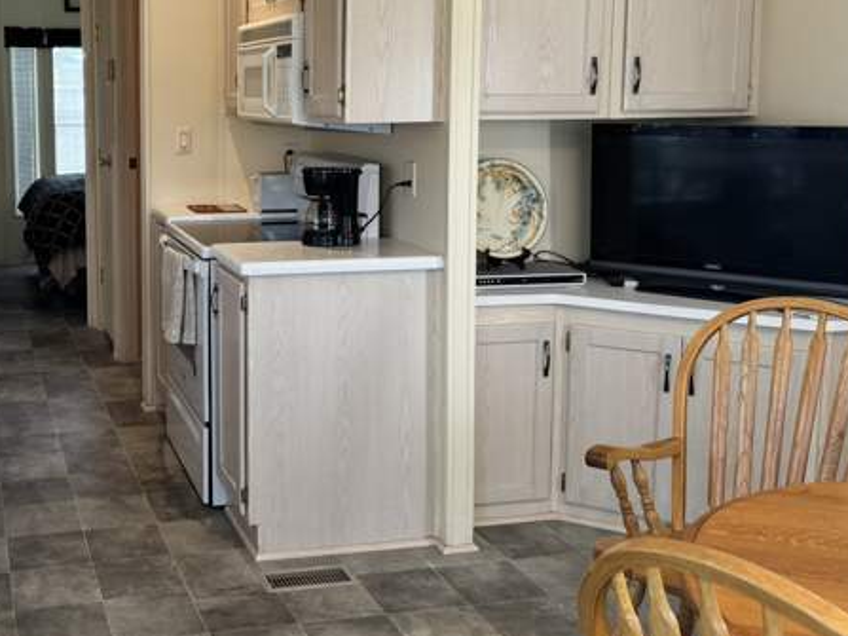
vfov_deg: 33.2
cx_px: 171
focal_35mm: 43
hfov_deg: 42.0
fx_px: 1053
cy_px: 201
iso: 125
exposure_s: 1/120
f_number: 1.78
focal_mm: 6.76
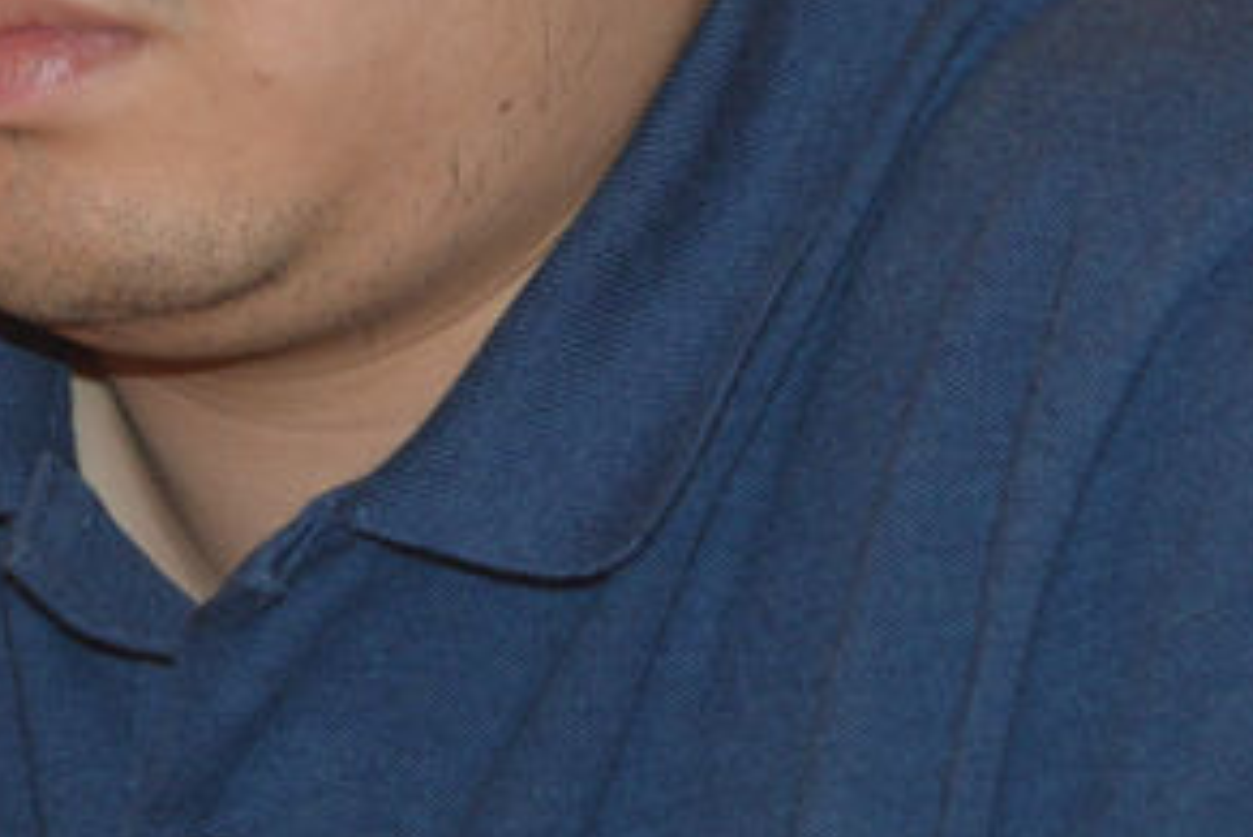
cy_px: -399
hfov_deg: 9.9
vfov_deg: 6.5
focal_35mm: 208
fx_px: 7243
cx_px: 390
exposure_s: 1/60
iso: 400
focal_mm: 46
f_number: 5.3
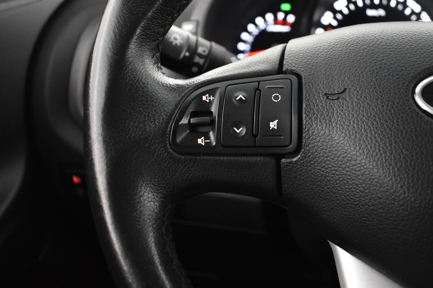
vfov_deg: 36.8
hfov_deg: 53.0
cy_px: 119
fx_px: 433
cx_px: 241
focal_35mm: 36
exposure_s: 1/25
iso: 3200
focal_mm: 18
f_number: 3.5
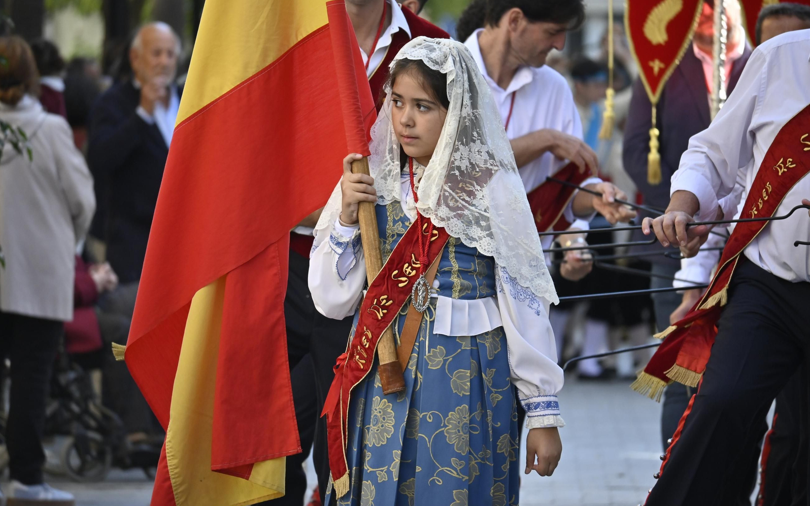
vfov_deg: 3.4
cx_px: 405
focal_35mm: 383
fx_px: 8456
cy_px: 250
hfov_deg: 5.5
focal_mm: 250
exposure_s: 1/500
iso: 800
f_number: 6.3
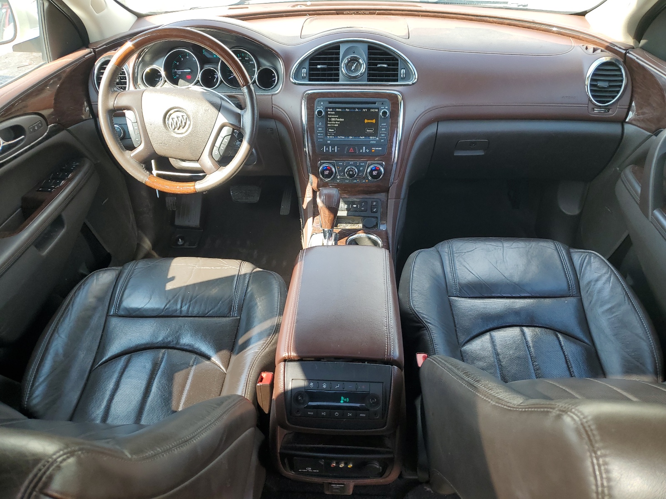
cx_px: 333
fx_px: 500
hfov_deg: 67.3
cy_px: 250
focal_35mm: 26
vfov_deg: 53.1
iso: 50
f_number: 1.5
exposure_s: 1/189
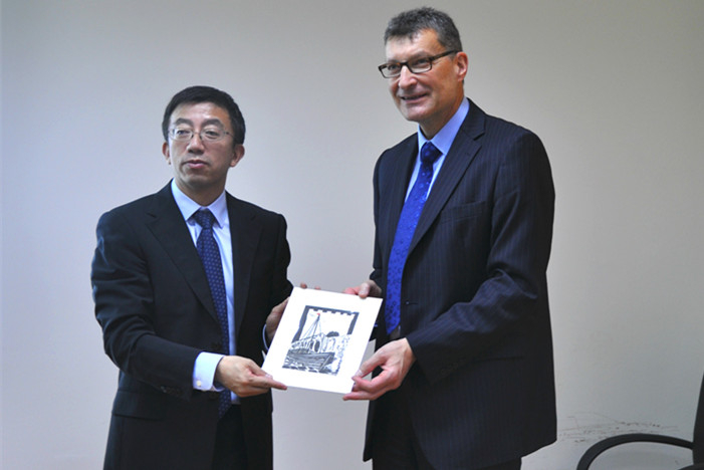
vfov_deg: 29.9
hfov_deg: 43.6
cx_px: 352
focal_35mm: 45
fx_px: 880
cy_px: 235
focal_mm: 30
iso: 200
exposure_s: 1/20
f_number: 4.2
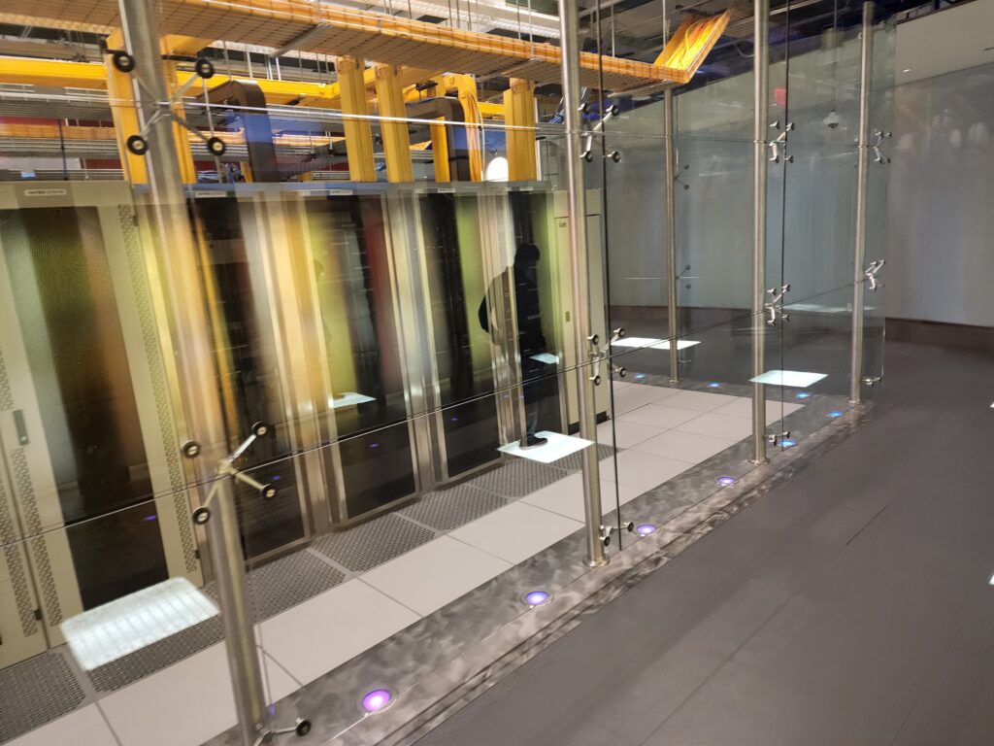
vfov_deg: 58.9
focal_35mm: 23
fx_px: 660
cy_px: 373
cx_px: 497
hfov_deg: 73.9
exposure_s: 1/120
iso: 320
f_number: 1.8
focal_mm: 6.4
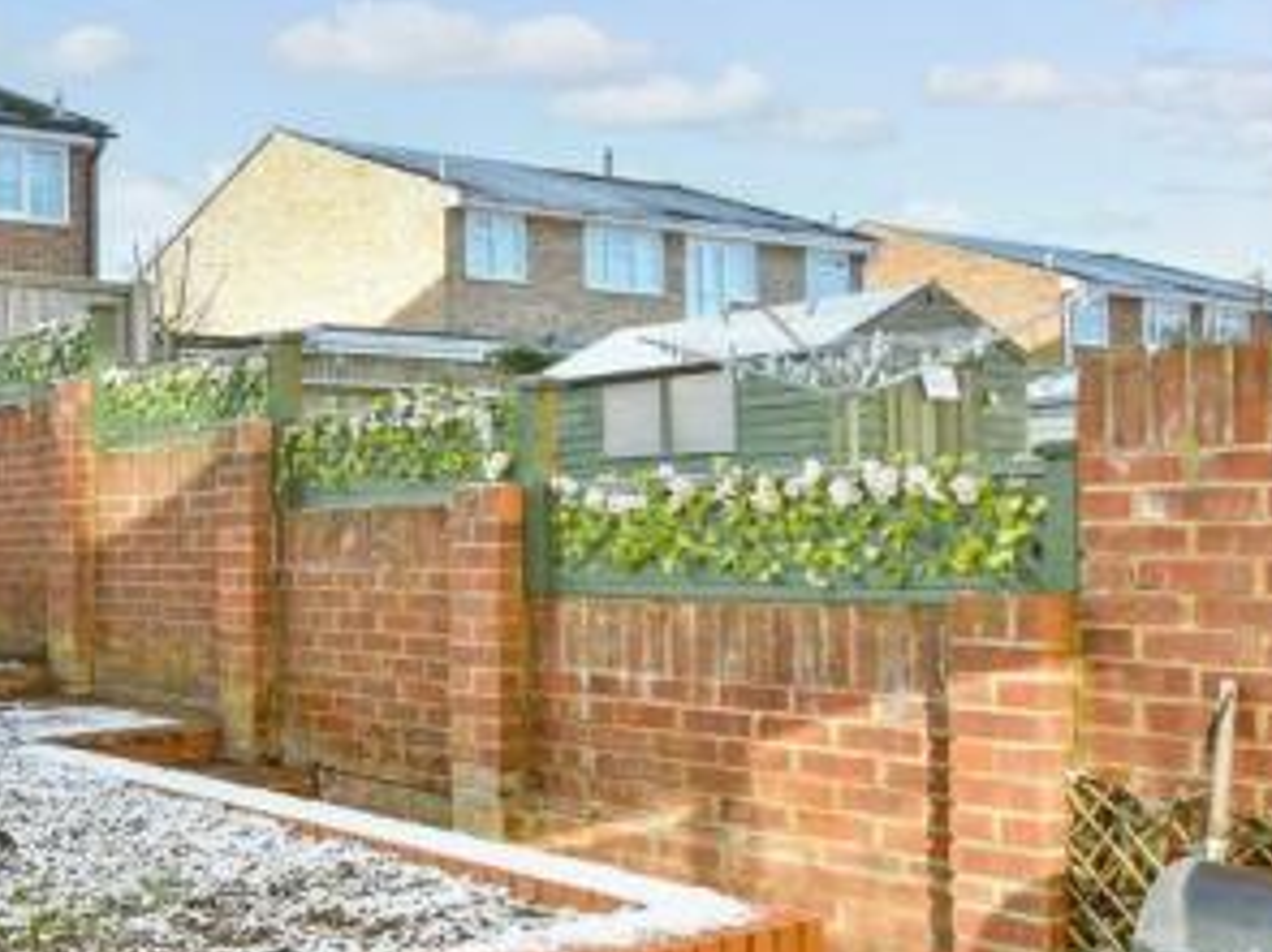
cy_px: 498
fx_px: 1175
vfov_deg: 44.1
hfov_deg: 48.8
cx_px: 58
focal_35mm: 32
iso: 160
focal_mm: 10
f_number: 8
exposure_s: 1/60
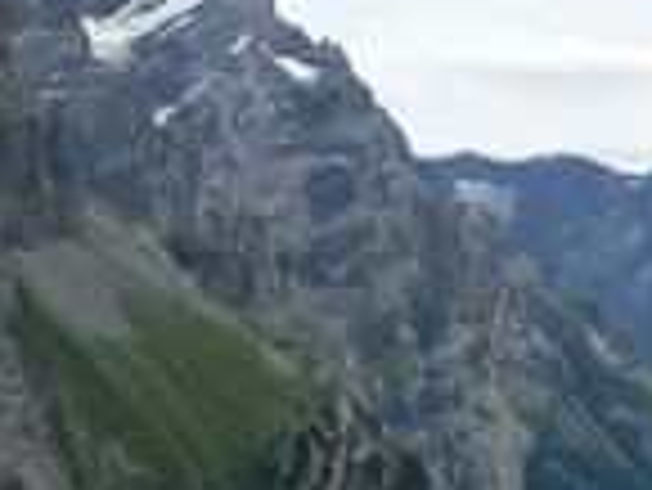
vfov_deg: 12.9
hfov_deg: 16.8
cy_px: 616
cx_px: 782
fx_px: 2111
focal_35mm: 112
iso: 80
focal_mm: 6
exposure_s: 1/500
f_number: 5.2
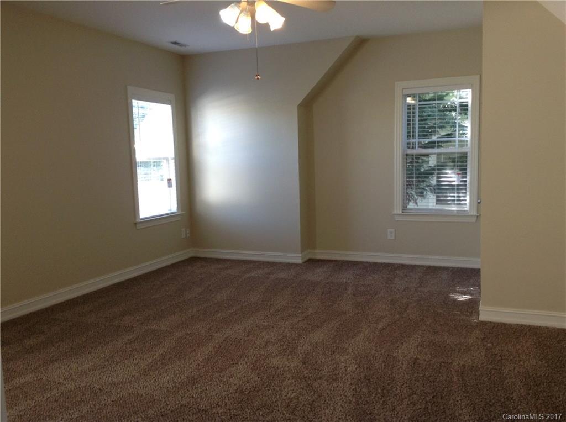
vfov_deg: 42.8
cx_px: 283
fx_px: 539
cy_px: 211
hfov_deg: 55.4
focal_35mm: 33
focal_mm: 3.3
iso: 40
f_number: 2.4
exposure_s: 1/25
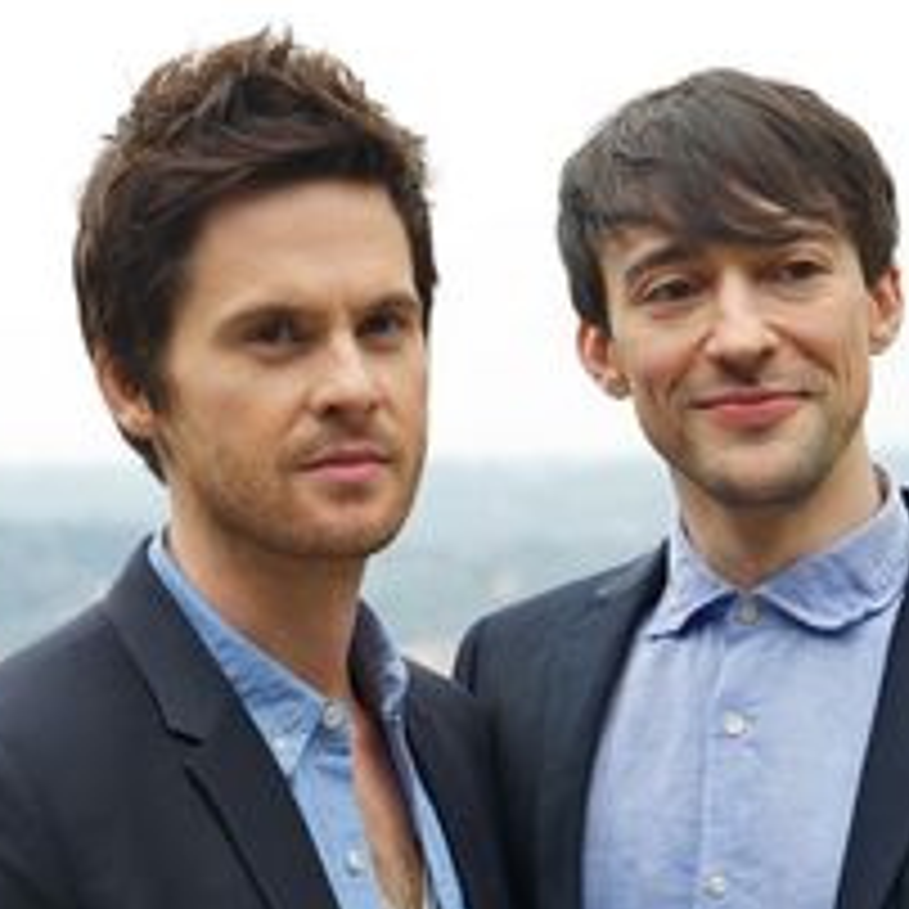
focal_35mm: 165
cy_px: 662
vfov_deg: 10.6
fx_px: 4902
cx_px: 531
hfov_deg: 10.6
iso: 320
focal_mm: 98
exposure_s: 1/80
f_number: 8
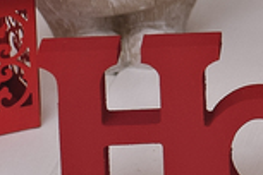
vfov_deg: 4.8
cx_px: 631
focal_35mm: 274
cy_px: -283
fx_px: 2002
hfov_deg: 7.1
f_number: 3.2
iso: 400
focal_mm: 35
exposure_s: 1/200
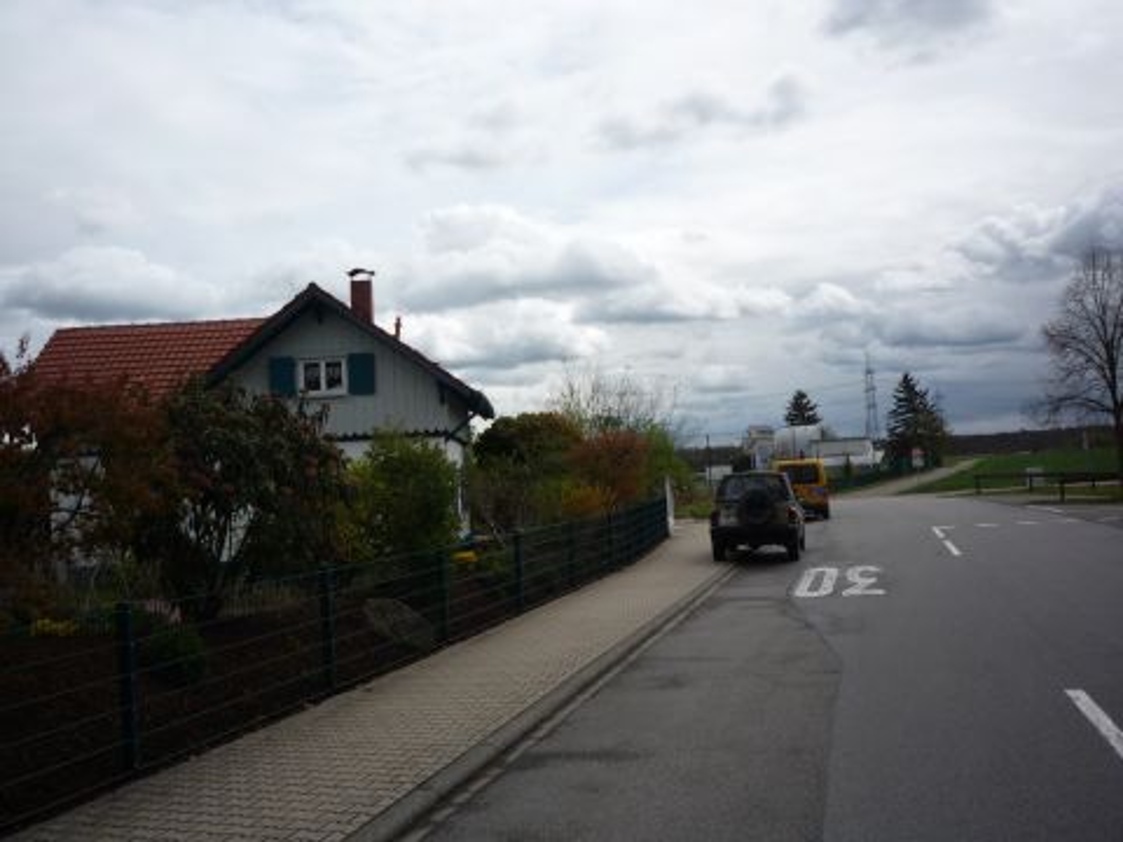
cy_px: 421
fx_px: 1038
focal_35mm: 32
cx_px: 562
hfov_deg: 56.8
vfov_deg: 44.2
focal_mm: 5.2
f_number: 5.6
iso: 100
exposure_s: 1/640
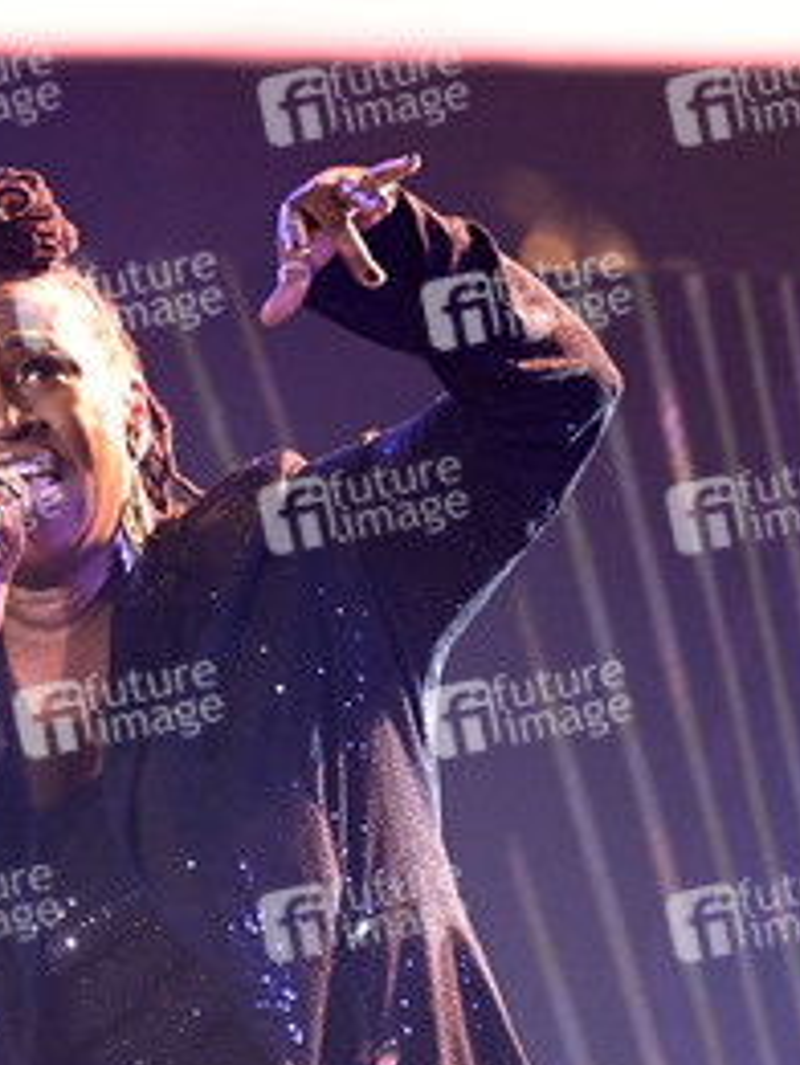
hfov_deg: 1.8
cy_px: 608
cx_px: 10
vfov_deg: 2.4
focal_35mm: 829
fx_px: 25524
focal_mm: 500
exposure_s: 1/320
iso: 16000
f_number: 5.6
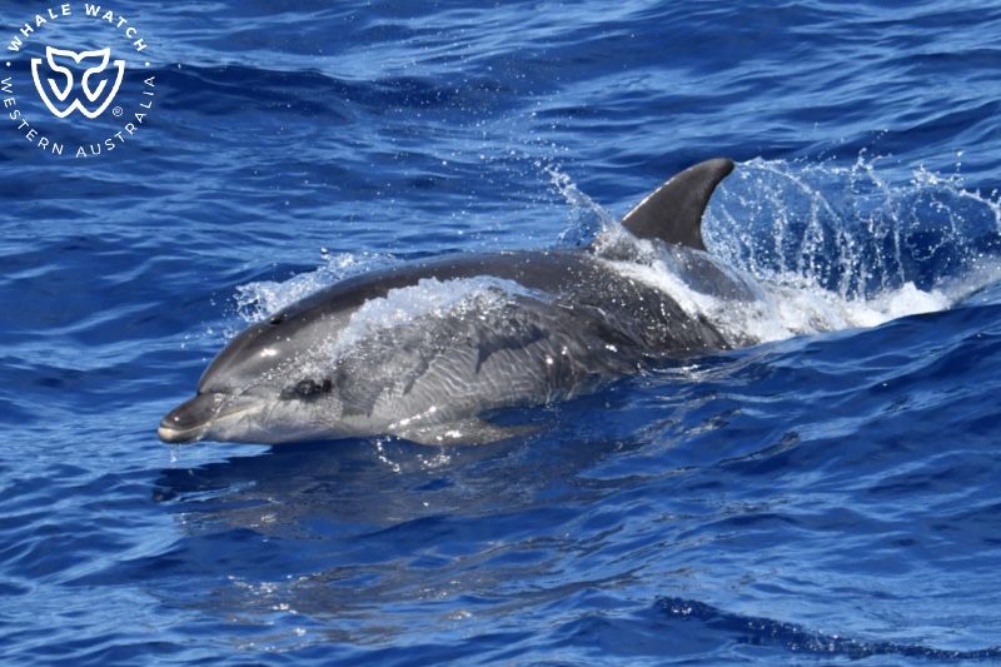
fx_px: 8339
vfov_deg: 4.6
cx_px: 500
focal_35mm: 300
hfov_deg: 6.9
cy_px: 334
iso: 1250
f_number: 5.6
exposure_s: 1/8000
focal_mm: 300
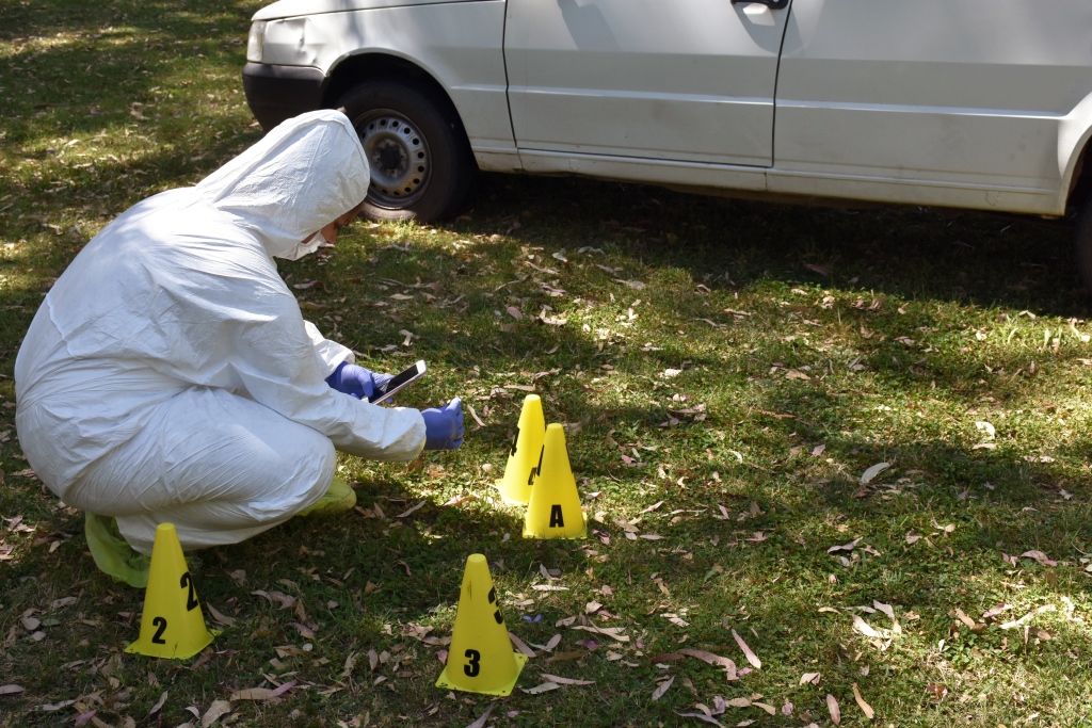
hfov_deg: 38.9
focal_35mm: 51
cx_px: 546
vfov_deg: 26.5
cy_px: 364
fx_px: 1547
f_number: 8
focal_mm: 34
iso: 640
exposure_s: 1/500
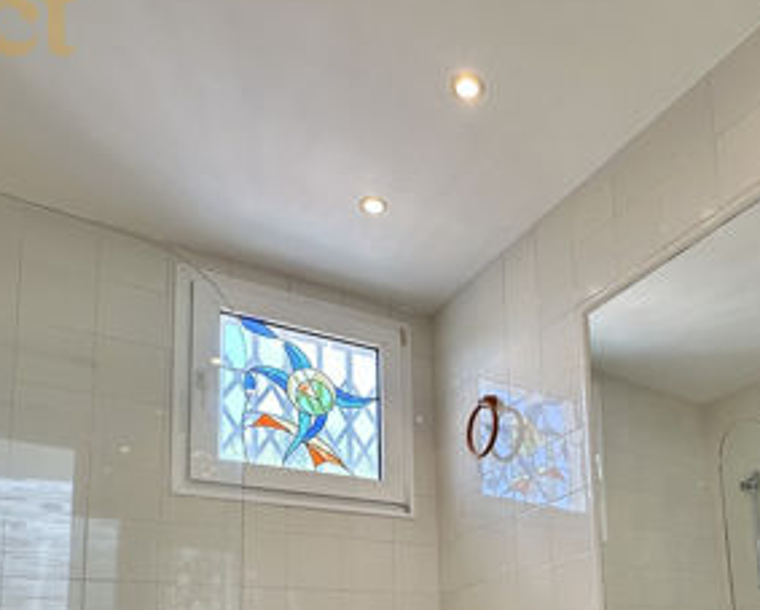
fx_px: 766
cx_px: 587
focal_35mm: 34
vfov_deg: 39.3
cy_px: 583
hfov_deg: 50.2
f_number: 2.2
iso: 80
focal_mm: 2.22
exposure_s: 1/100
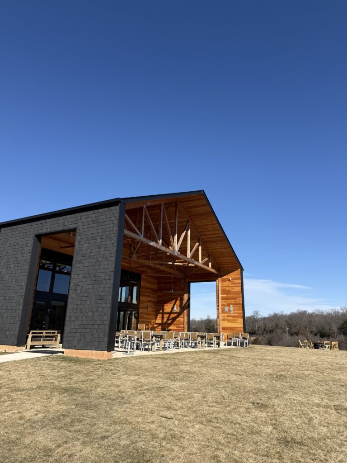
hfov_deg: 56.8
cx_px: 174
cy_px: 232
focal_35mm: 24
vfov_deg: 71.6
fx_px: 321
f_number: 1.78
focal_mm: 6.76
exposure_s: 1/4167
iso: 80
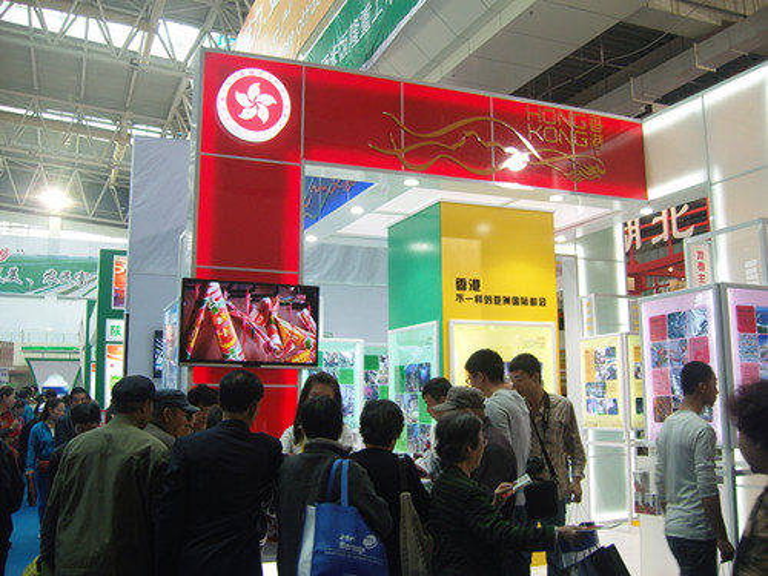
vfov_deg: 41.8
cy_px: 288
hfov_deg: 54.0
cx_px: 384
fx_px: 754
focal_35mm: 34
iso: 100
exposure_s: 1/50
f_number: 2.8
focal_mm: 7.3
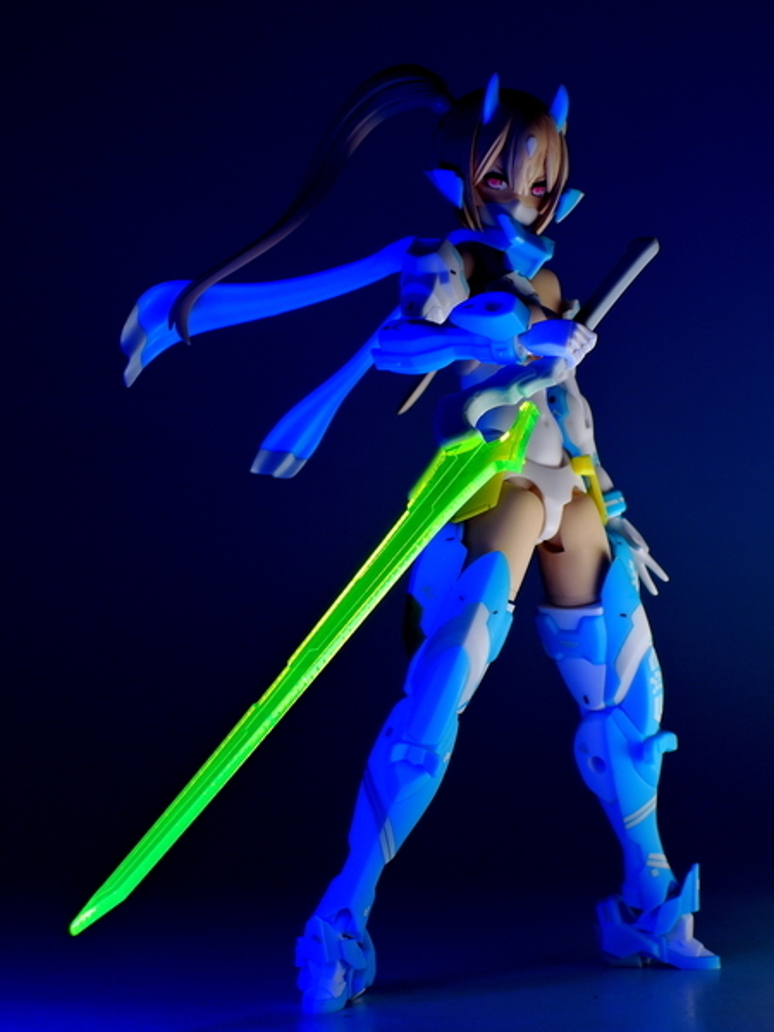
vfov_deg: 18.7
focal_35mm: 105
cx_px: 387
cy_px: 516
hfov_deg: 14.1
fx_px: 3130
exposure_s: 2.5
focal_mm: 22.4
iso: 80
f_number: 6.5
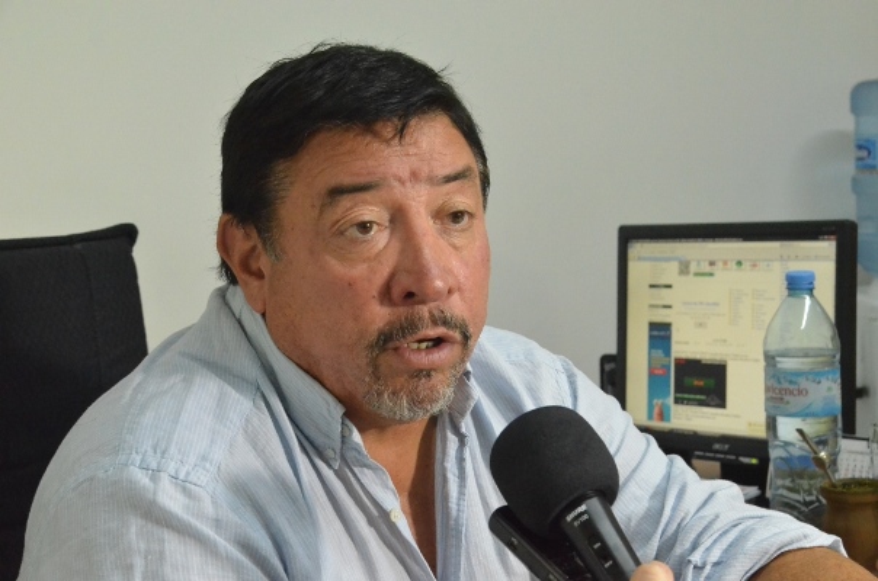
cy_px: 290
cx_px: 439
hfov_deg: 32.0
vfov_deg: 21.5
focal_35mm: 63
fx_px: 1533
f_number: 8
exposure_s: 1/250
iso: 6400
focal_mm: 42
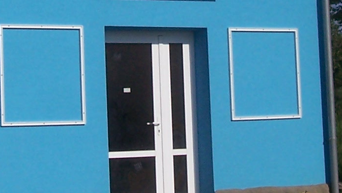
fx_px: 1243
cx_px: 156
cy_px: -44
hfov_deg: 15.7
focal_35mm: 137
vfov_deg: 8.8
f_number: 5.6
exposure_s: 1/1500
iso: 80
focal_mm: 5.6
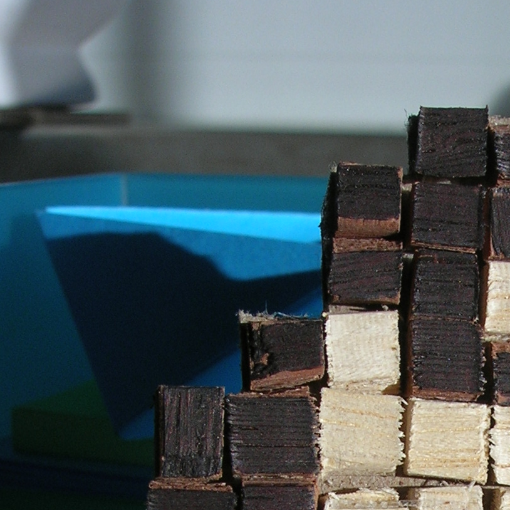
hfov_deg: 15.9
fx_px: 1784
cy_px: 759
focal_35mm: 107
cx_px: 544
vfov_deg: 15.1
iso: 64
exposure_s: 1/390
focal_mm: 7.8
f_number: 4.8
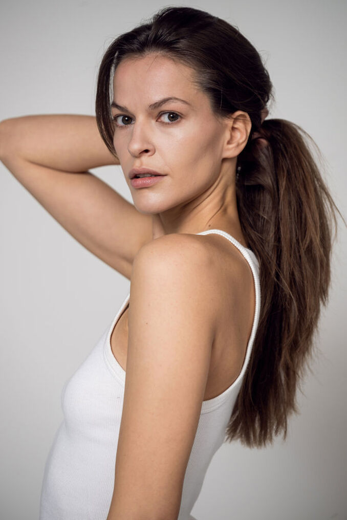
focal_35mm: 115
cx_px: 174
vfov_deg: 17.8
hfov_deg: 11.9
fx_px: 1661
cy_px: 260
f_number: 4
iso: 100
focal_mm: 115
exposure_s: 1/160
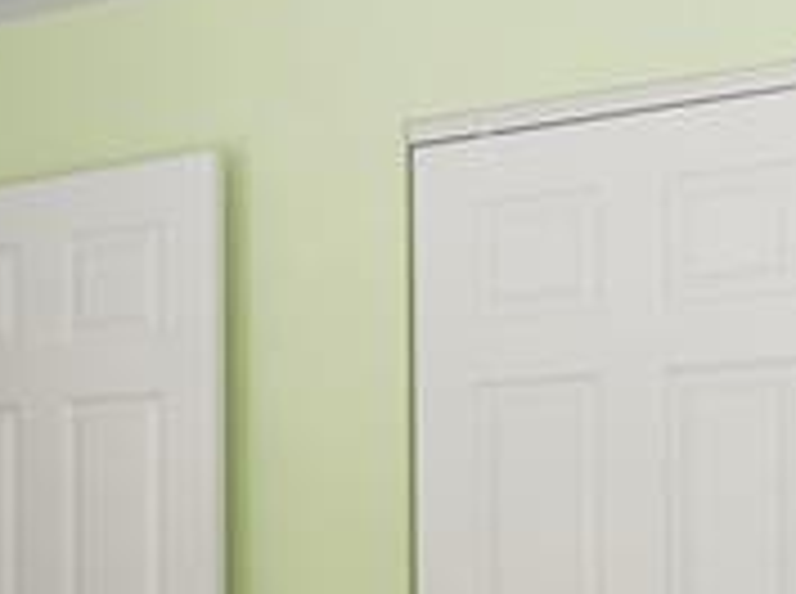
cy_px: 626
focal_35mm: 78
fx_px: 1790
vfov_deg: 18.2
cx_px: -72
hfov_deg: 23.6
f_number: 7.1
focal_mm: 14
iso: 400
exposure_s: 1/160
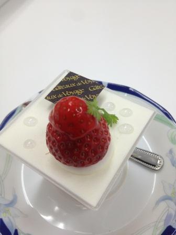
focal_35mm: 35
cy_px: 118
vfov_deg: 52.6
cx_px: 88
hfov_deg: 40.7
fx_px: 237
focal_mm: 4.28
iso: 64
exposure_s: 1/60
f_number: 2.4
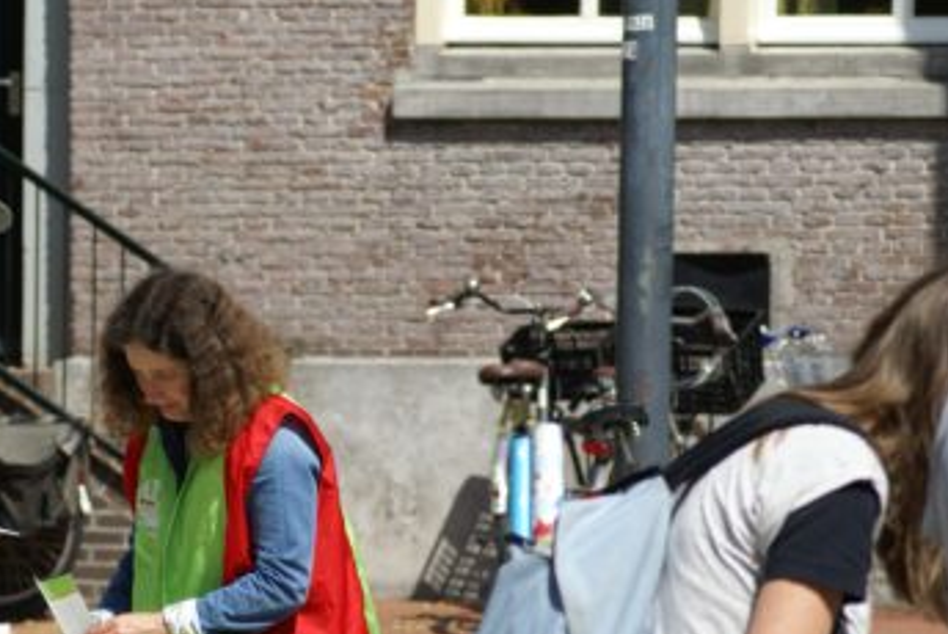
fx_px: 8275
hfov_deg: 6.5
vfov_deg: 4.4
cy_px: 438
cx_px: 207
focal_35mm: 314
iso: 100
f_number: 8
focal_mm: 120
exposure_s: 1/320
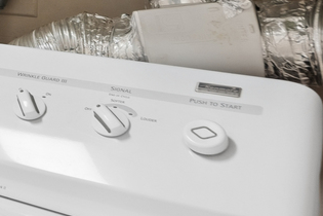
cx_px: -430
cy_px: -48
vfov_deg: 17.9
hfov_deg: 15.7
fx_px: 646
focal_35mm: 72
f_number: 9
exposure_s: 1/13
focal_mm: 14
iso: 320
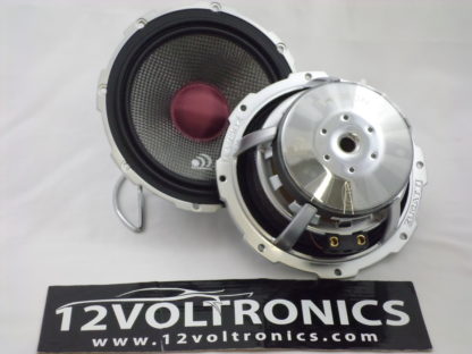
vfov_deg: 18.2
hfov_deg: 24.1
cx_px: 236
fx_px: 1104
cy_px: 177
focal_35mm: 81
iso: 400
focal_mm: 14.6
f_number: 4.7
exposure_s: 1/45
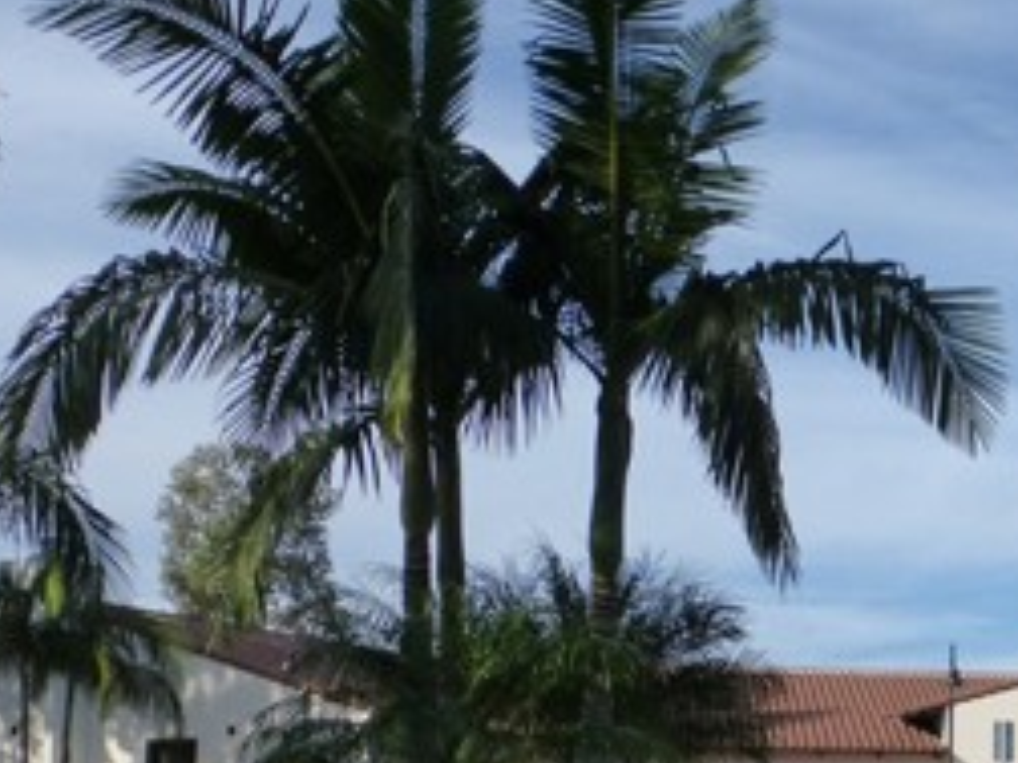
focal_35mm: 71
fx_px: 2088
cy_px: 678
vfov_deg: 20.3
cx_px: 1014
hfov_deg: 26.0
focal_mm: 4.8
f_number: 3.4
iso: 200
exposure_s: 1/2000
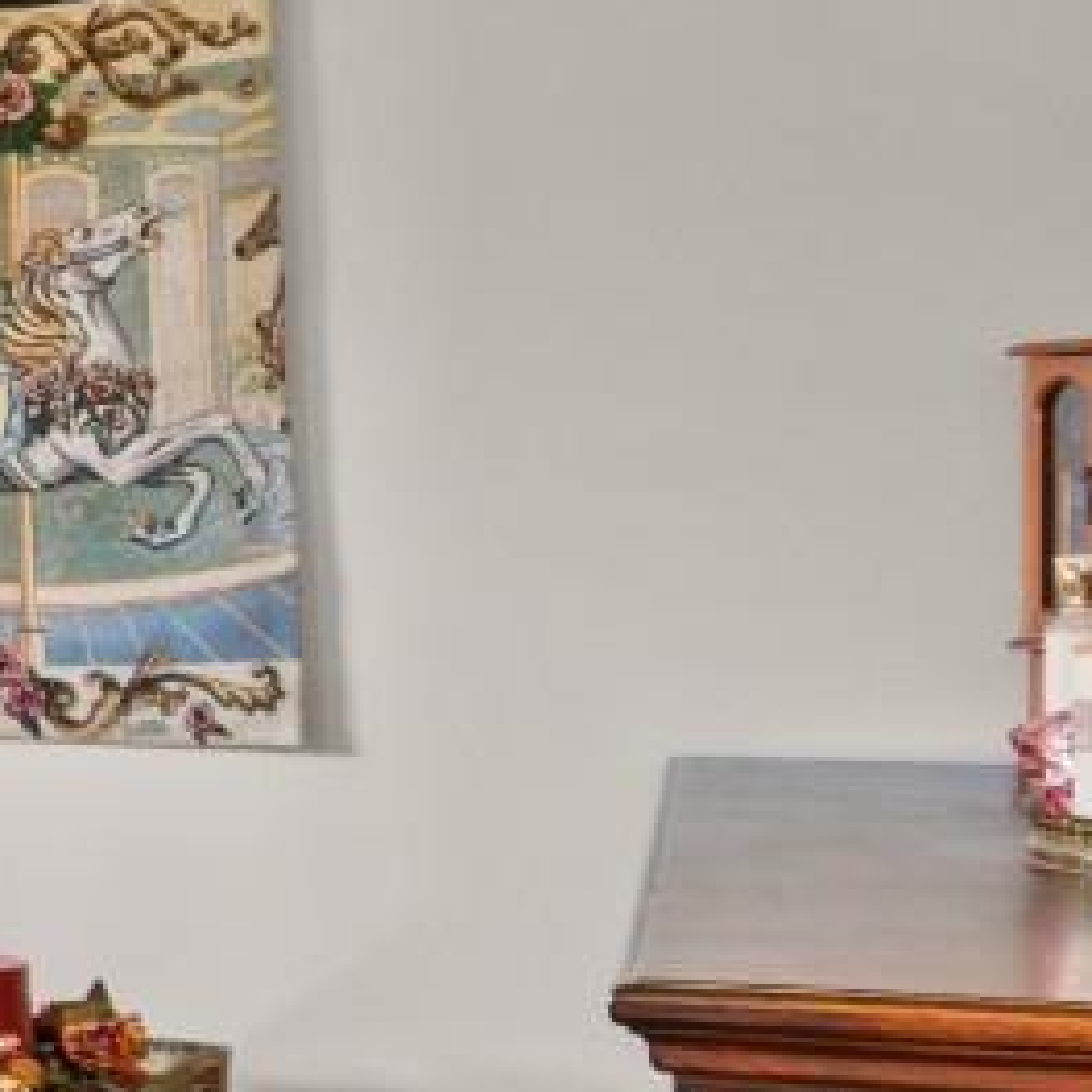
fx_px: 3533
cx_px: -1923
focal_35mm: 99
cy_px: 509
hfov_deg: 11.9
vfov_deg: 17.6
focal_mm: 13
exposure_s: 1.3
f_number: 4.8
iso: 100
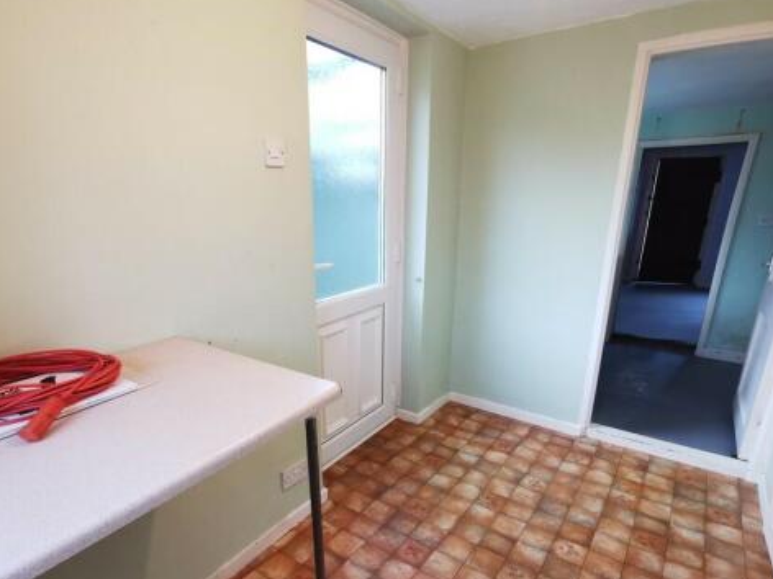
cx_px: 366
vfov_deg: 62.9
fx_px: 469
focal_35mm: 21
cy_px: 346
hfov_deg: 78.9
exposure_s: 1/33.3
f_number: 2.2
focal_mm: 2.26
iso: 320
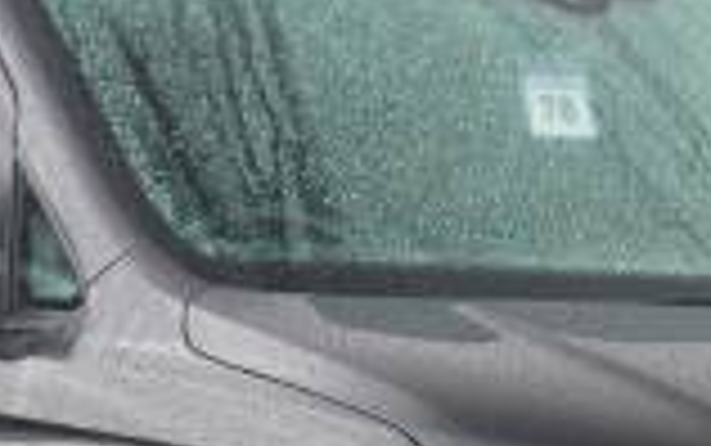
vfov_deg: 4.8
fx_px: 5274
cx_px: 531
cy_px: 586
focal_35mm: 272
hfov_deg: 7.7
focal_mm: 44
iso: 400
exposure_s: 1/90
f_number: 5.6
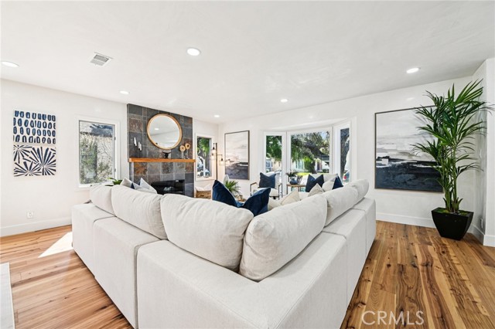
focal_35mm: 14
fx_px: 192
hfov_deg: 104.3
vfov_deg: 81.1
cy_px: 164
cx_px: 248
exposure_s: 1/13
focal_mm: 14
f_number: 8
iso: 250
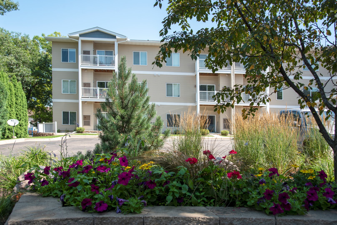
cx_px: 168
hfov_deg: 58.7
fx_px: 300
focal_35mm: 32
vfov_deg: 41.1
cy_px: 112
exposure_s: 1/160
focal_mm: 32
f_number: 6.3
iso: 125
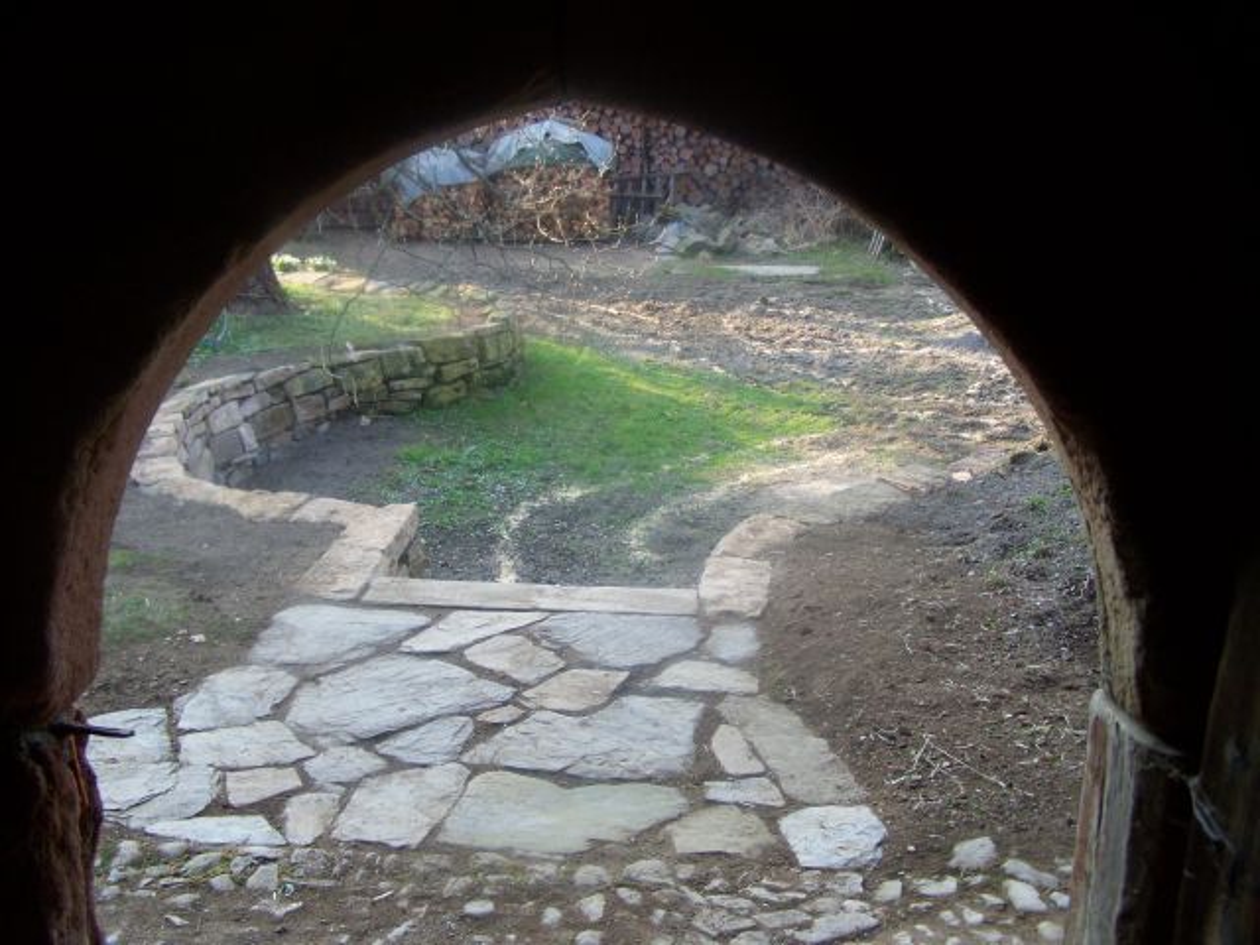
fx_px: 1383
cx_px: 630
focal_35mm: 38
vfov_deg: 37.7
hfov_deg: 49.0
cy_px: 472
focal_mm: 6.3
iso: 125
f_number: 2.8
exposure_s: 1/125
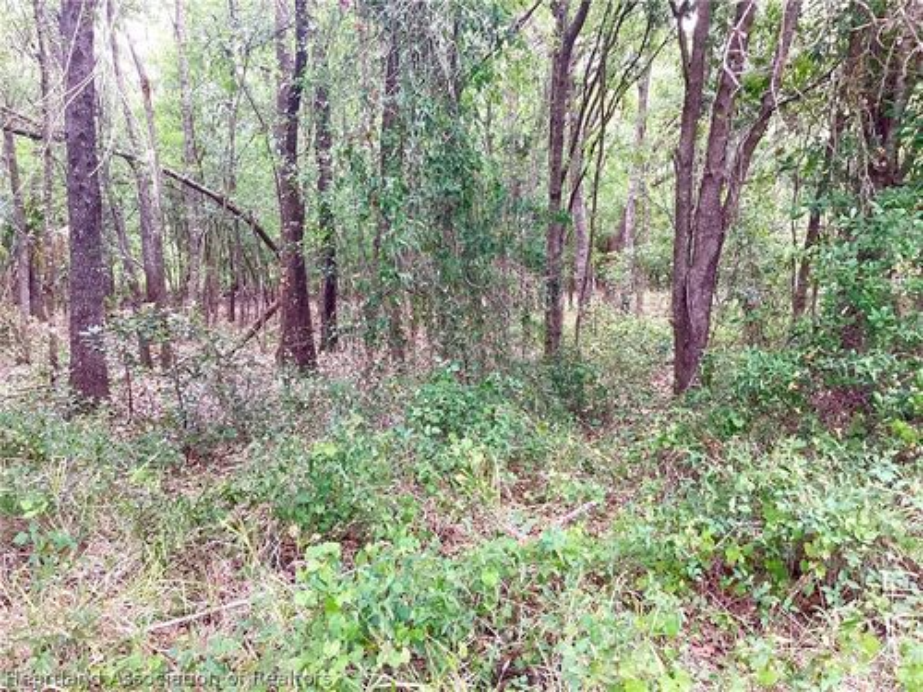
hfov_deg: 58.4
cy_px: 346
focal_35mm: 31
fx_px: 827
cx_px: 462
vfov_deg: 45.4
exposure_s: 1/50
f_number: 2.4
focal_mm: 3.3
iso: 64
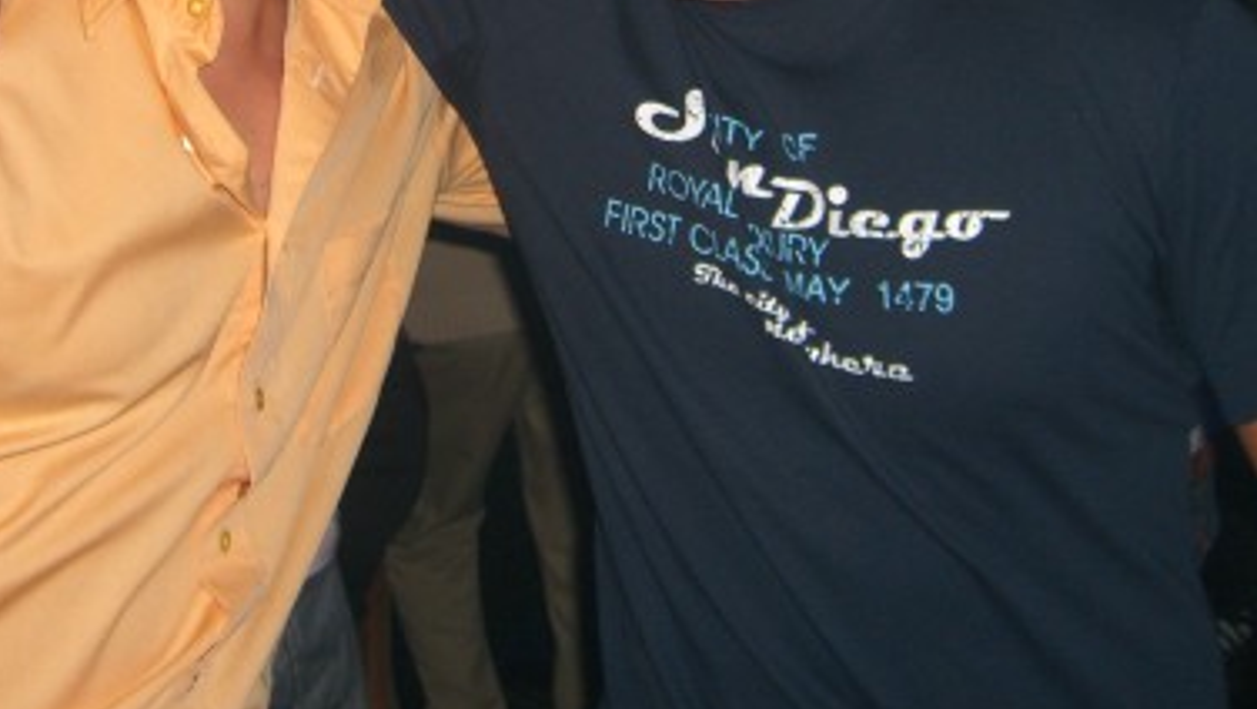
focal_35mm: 66
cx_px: 498
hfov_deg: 31.8
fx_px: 2201
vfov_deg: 17.8
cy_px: 0
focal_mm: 7.9
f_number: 2.8
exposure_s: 1/60
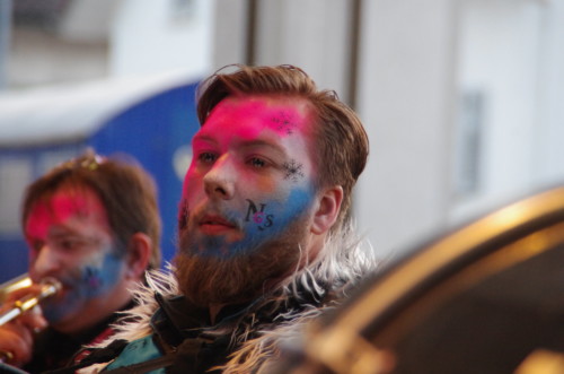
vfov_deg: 4.6
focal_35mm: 300
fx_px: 4690
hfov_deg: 6.9
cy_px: 187
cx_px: 282
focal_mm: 200
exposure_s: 1/50
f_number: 6.3
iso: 3200
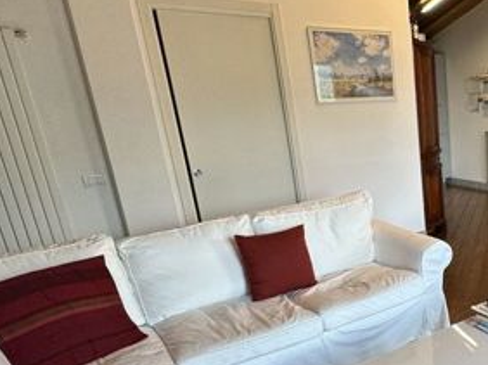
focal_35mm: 35
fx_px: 493
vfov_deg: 40.0
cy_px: 253
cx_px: 491
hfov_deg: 44.6
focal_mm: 2.22
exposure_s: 1/100
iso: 100
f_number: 2.2
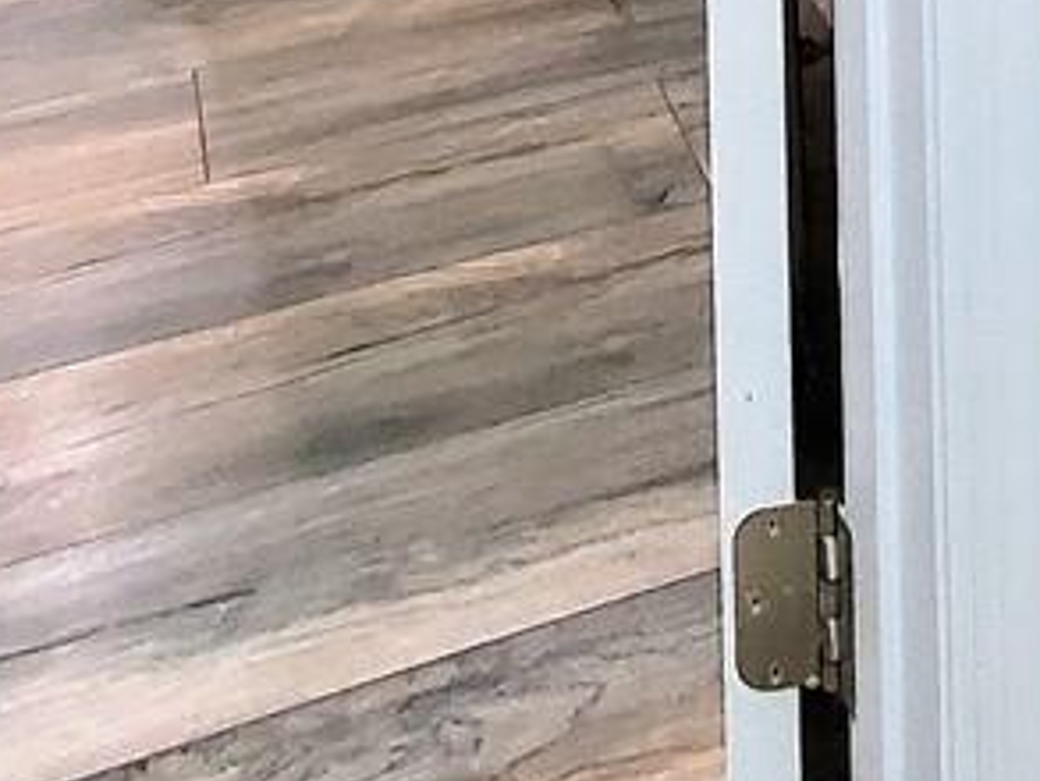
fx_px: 2134
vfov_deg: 14.3
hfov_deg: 25.7
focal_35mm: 71
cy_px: -1076
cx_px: 1090
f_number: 2.2
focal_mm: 1.8
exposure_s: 1/60.2
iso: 320
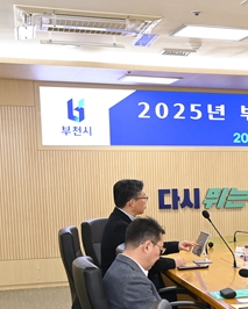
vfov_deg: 23.6
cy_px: 270
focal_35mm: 79
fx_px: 724
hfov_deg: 17.1
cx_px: 399
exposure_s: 1/160
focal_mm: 32
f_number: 5.6
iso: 2500
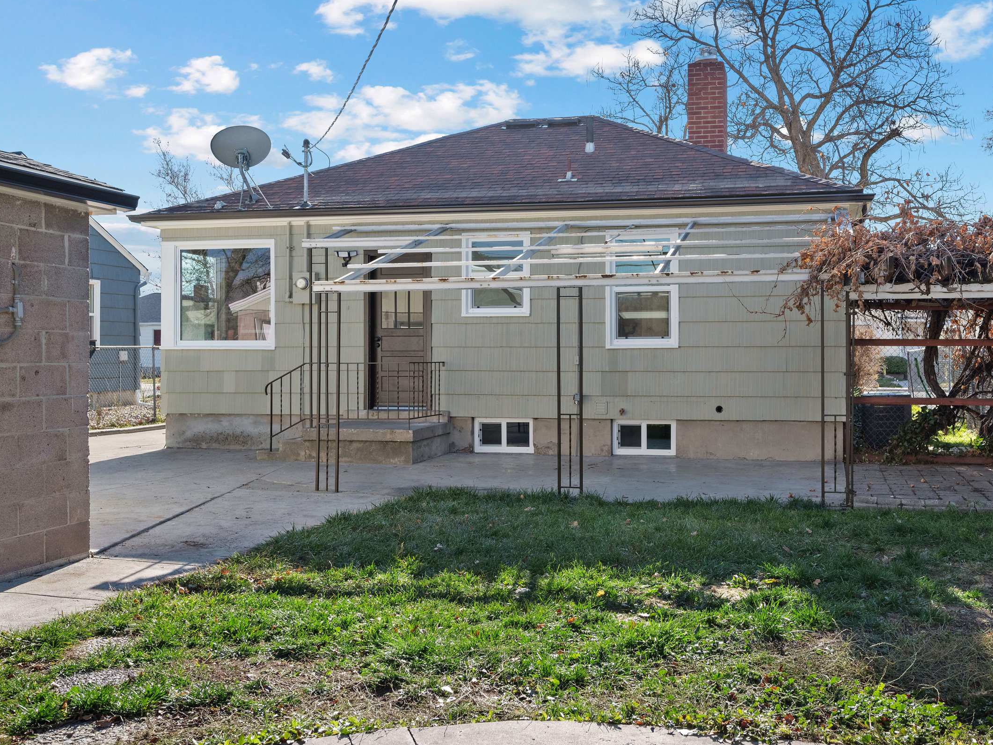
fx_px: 975
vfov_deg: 41.8
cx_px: 581
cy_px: 358
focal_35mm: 34
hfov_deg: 53.7
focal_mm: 30
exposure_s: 1/100
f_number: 8
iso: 800
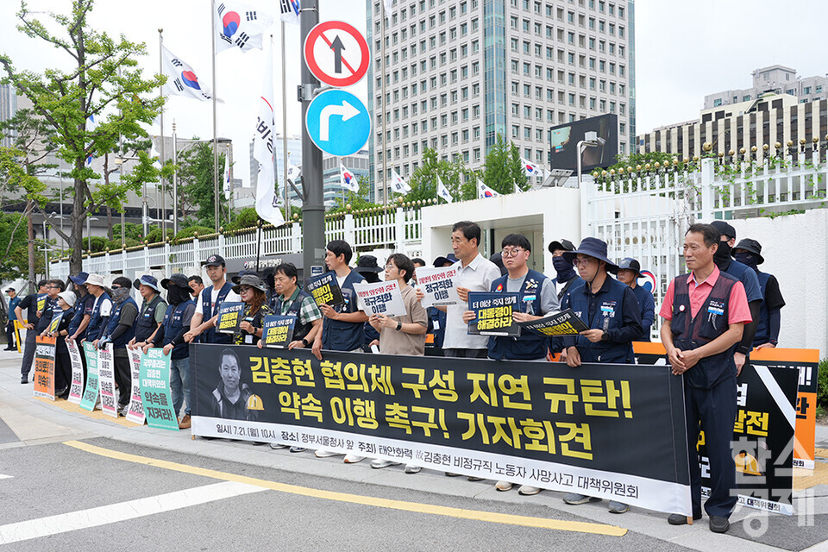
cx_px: 414
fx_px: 690
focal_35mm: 30
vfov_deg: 43.6
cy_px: 276
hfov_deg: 61.9
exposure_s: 1/200
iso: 200
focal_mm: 30
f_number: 7.1
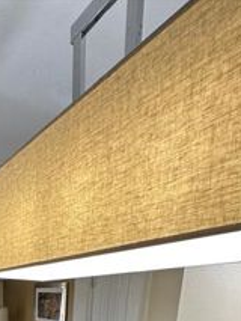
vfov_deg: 37.5
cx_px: 43
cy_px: 398
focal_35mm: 35
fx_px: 325
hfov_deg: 38.9
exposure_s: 1/60
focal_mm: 2.22
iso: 200
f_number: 2.2
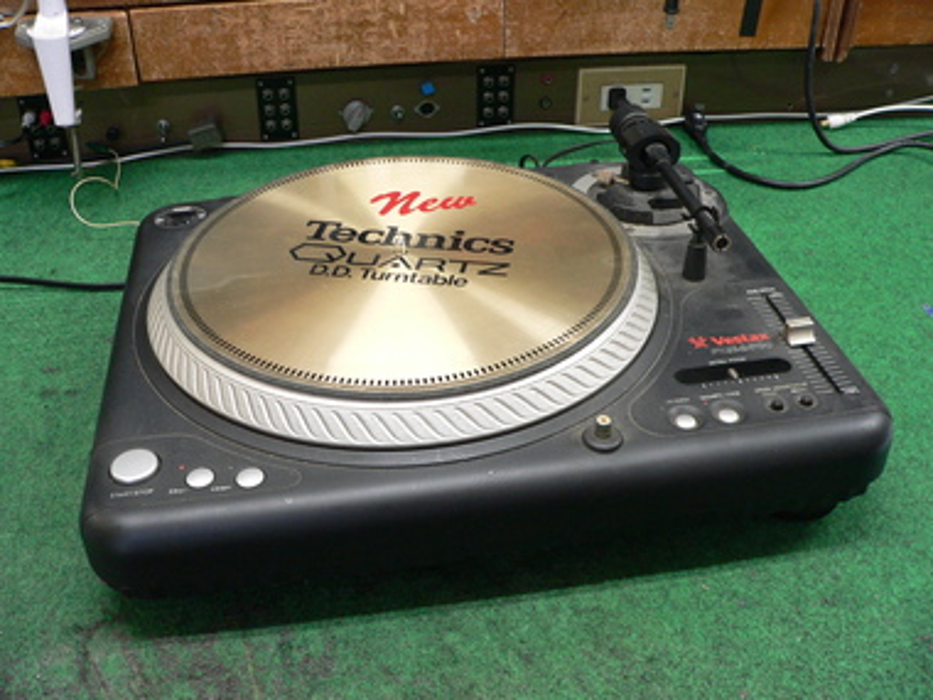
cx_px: 466
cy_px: 350
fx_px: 970
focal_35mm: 36
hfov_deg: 51.4
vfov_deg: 39.7
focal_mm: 6
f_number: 2.8
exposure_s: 1/15
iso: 200
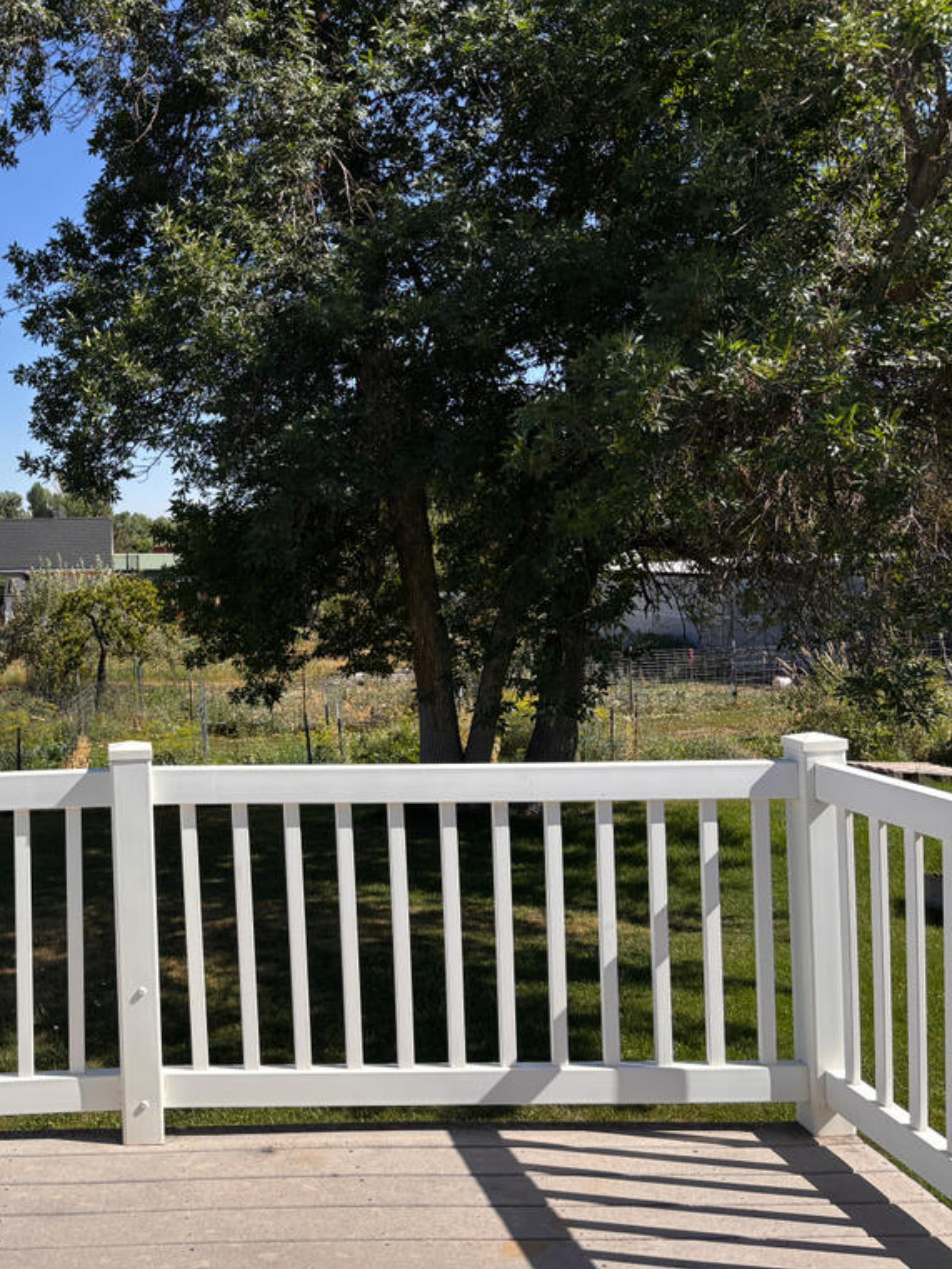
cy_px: 630
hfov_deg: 38.4
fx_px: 1283
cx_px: 127
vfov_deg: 52.6
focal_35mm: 35
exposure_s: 1/3106
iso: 50
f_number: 1.6
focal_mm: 5.96
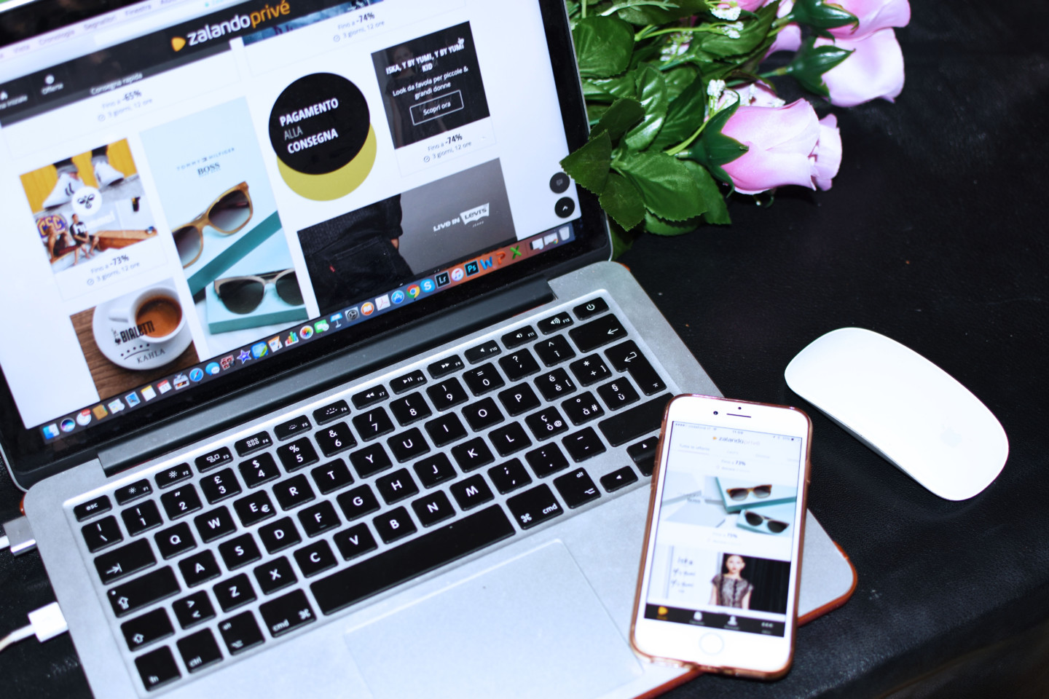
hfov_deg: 37.9
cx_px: 524
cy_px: 350
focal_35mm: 52
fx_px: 1530
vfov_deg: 25.8
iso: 100
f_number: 2.8
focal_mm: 35
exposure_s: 1/60
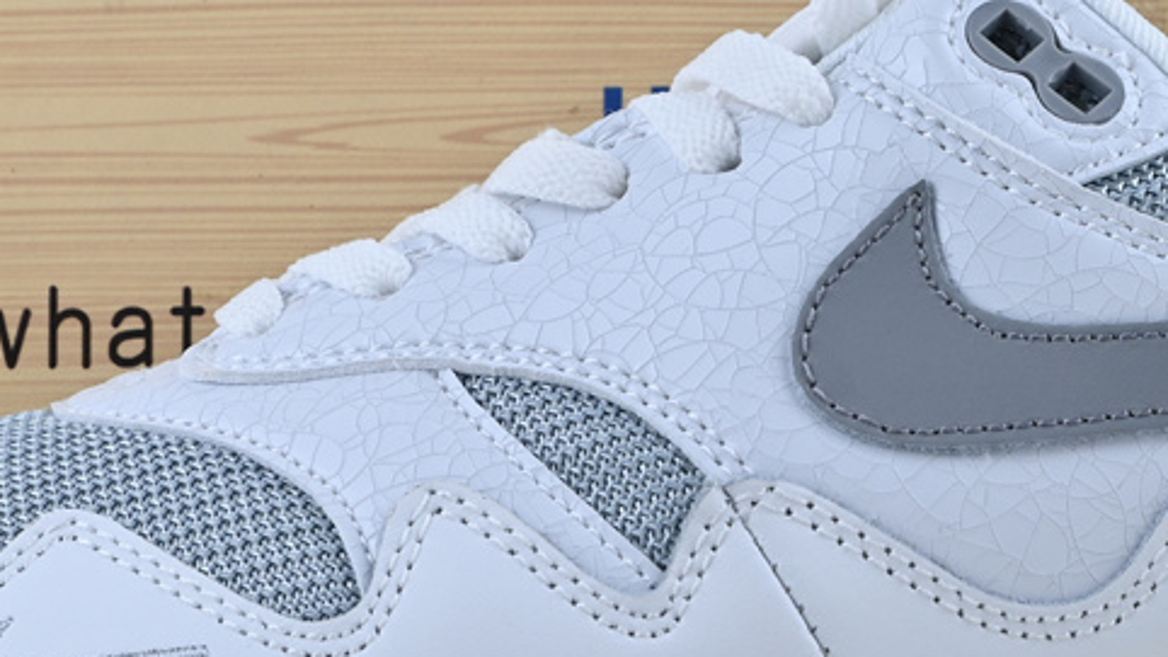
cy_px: 533
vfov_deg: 9.1
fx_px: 4119
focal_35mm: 133
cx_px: 771
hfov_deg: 16.1
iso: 100
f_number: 10
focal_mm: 34
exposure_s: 1/20
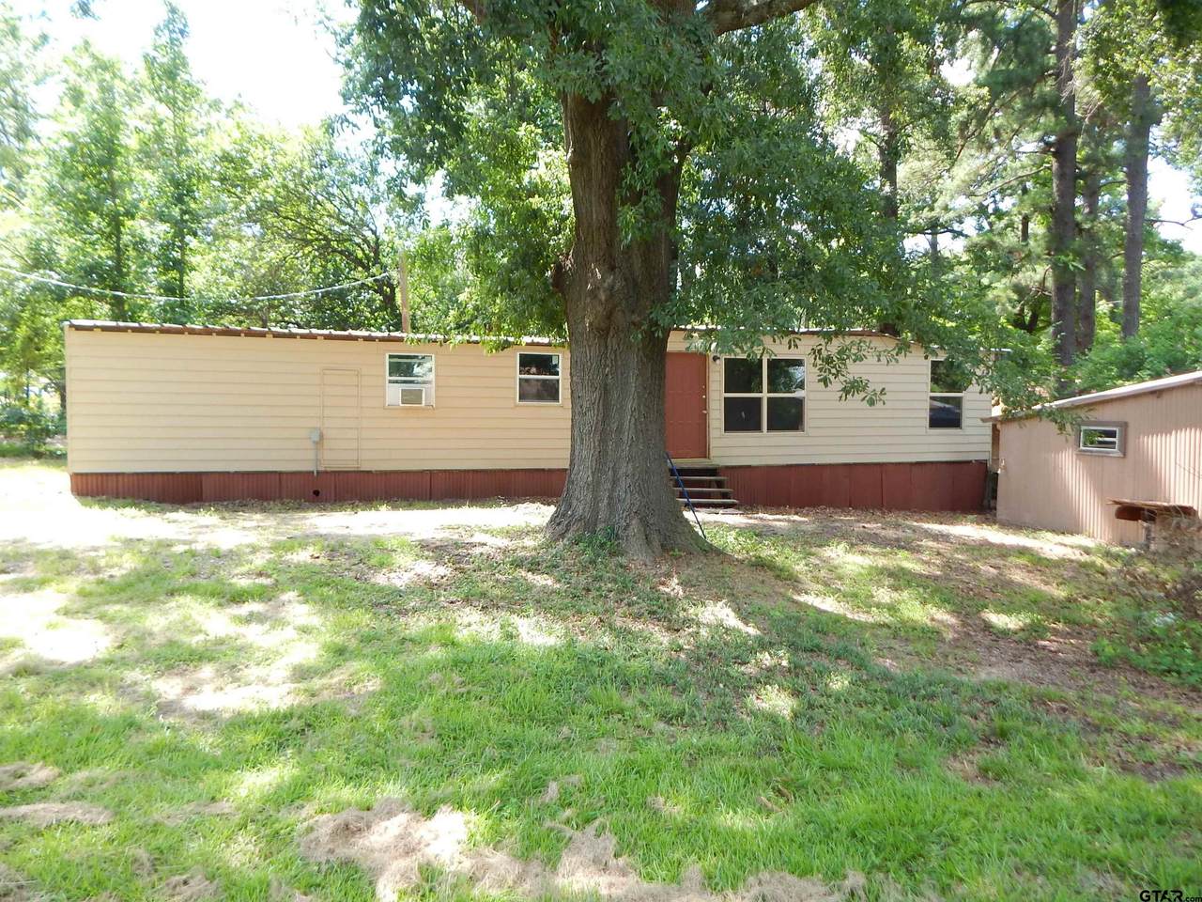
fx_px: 764
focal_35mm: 22
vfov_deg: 61.1
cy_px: 451
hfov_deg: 76.4
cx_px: 601
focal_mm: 4
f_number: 3
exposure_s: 1/160
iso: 125
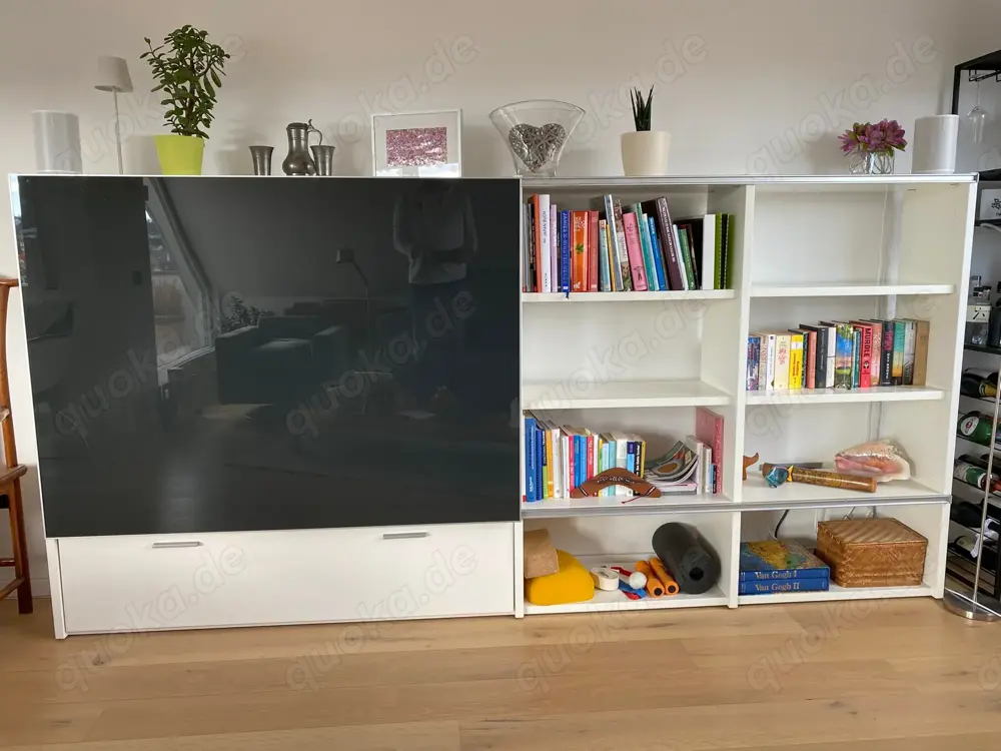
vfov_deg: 53.1
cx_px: 500
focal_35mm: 26
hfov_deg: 67.3
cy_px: 376
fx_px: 752
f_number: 1.8
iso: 80
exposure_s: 1/121
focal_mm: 4.25
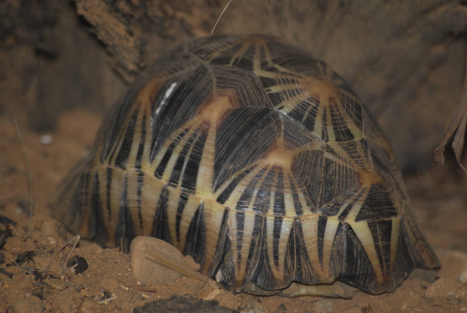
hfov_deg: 4.6
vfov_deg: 3.1
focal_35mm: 450
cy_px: 156
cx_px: 234
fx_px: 5844
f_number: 5.6
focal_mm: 300
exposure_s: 1/60
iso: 200
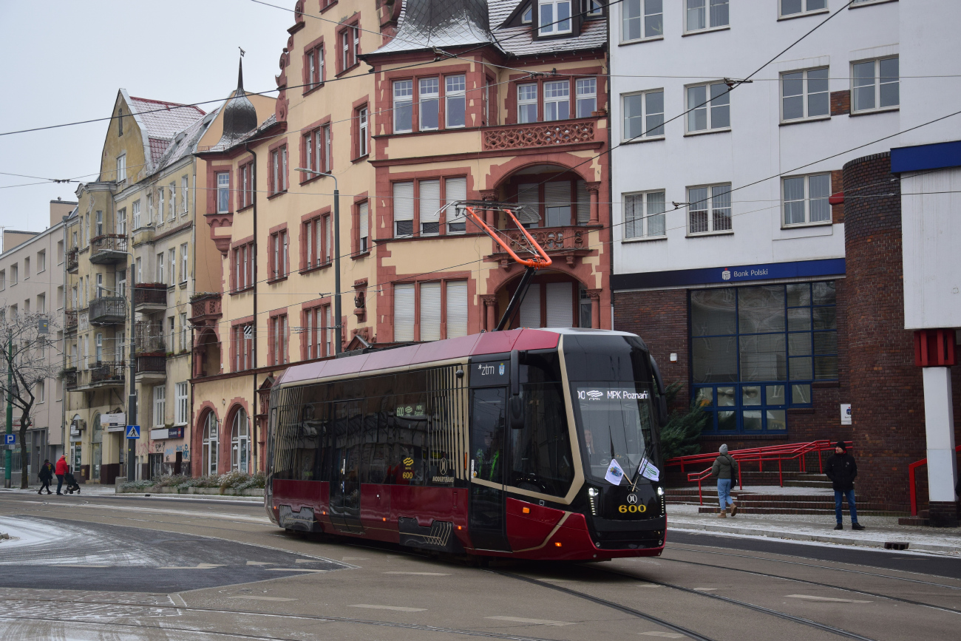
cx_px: 480
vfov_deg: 23.8
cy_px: 320
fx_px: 1522
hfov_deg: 35.0
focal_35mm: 57
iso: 400
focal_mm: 38
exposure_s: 1/320
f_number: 5
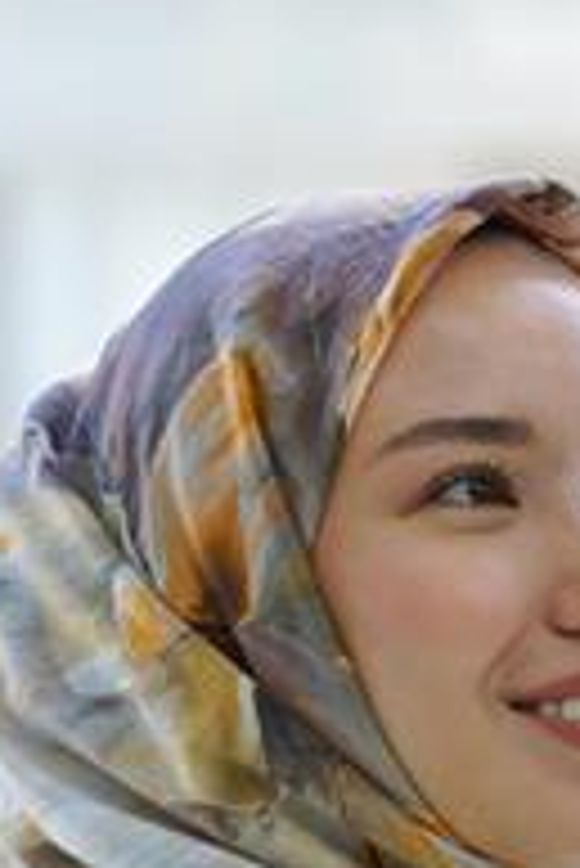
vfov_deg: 6.1
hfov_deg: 4.1
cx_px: 360
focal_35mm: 337
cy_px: 944
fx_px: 8129
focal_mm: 140
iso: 500
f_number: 5
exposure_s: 1/125
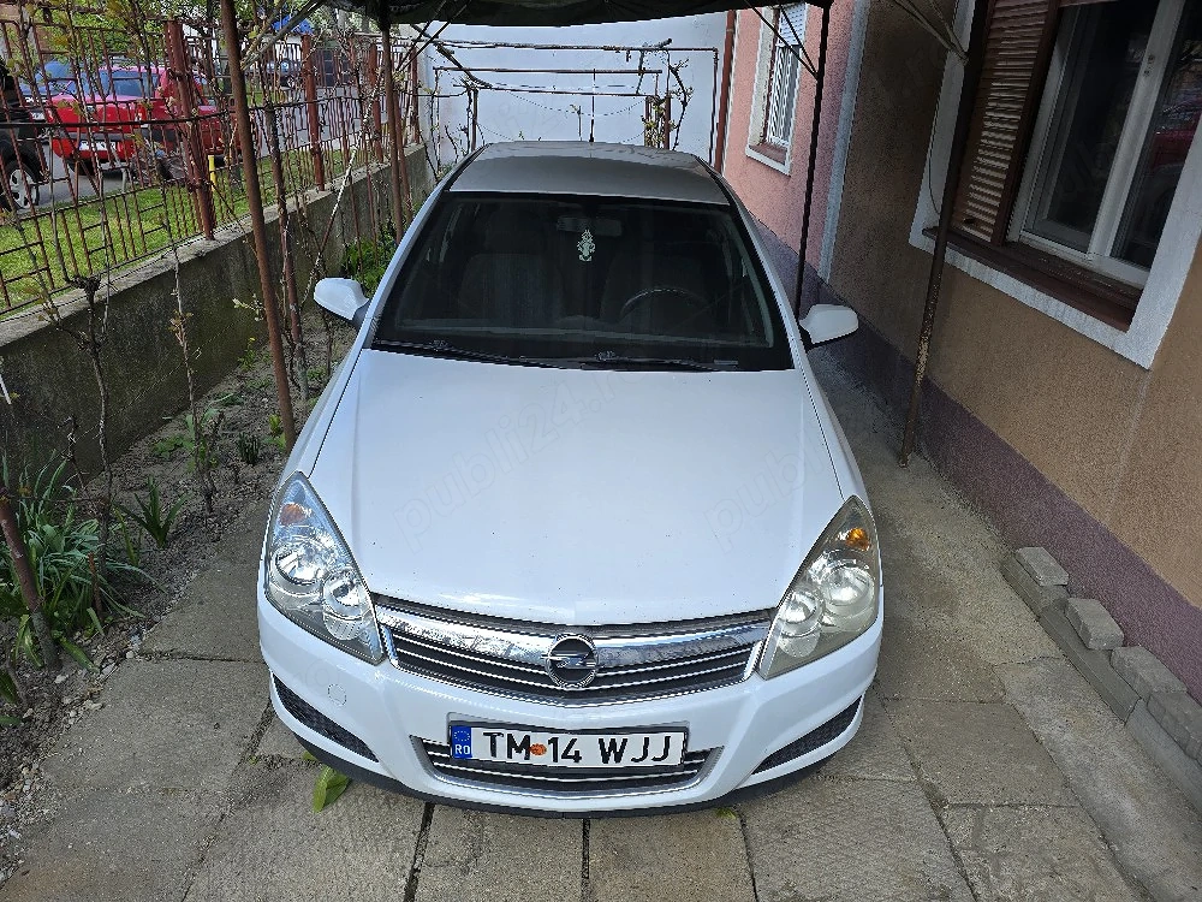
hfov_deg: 73.9
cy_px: 451
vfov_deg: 58.9
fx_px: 799
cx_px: 601
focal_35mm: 23
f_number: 1.7
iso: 12
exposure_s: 1/227
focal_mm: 6.3
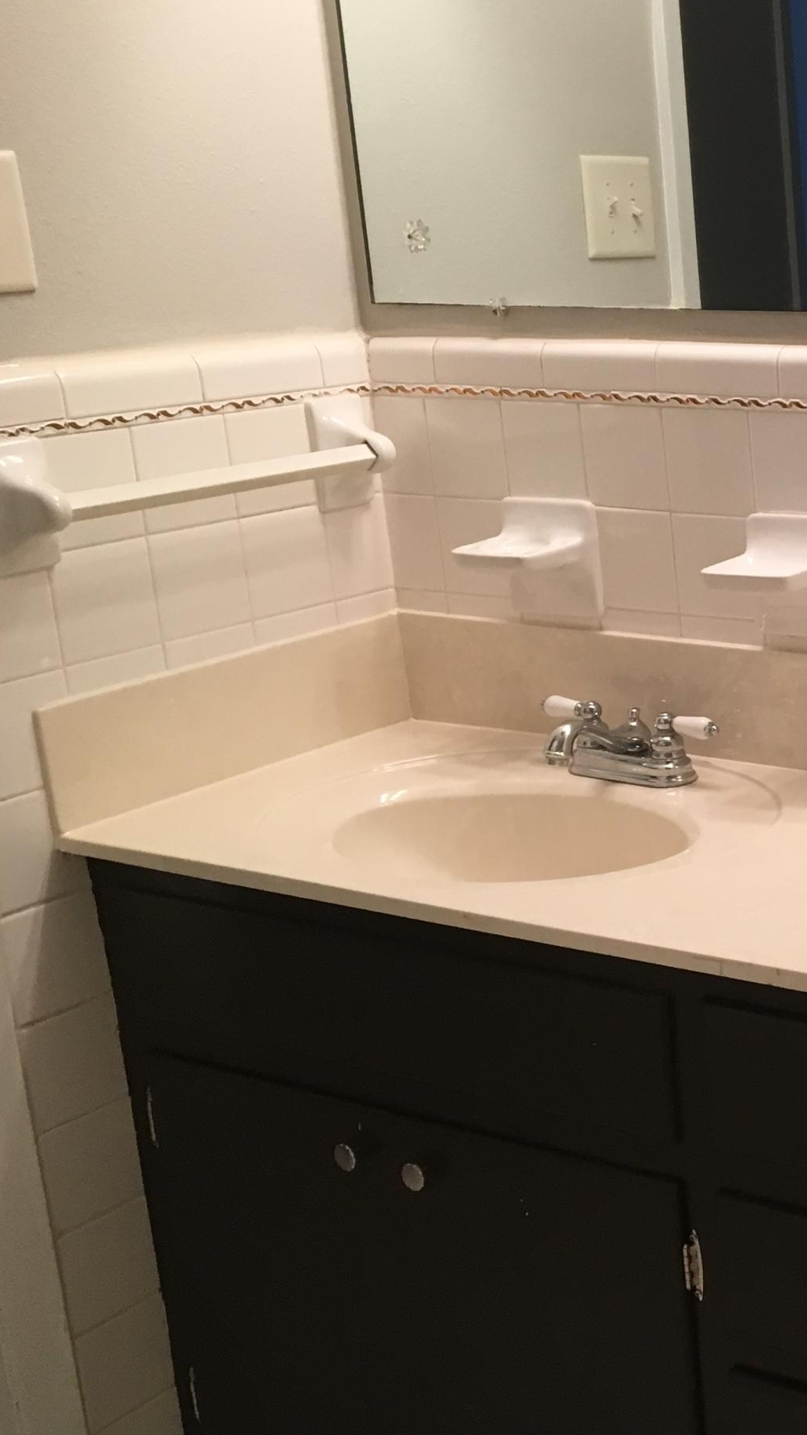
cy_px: 697
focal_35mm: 52
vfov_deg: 39.9
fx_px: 1979
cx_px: 1135
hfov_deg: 20.4
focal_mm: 4.15
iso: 80
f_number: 2.2
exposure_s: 1/30
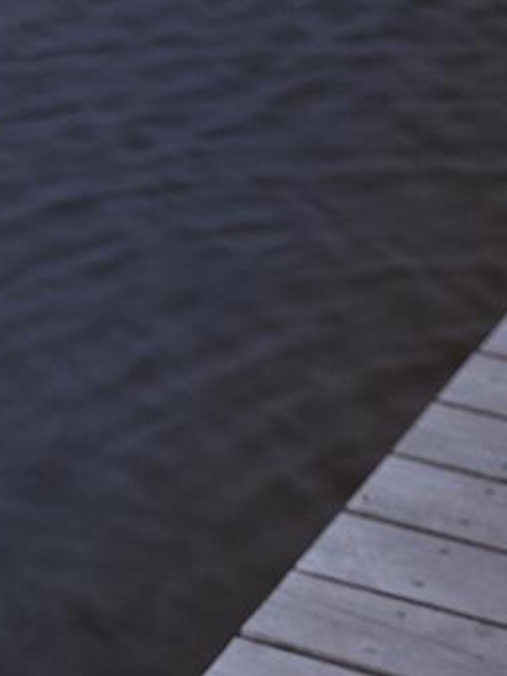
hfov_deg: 11.6
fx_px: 2461
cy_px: 649
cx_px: -81
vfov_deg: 15.4
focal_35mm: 126
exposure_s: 1/50
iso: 800
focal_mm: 63
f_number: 2.8
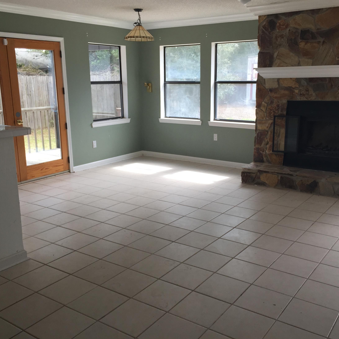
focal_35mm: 35
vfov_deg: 47.2
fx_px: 388
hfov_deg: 47.2
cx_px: 185
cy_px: 168
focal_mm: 4.15
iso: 32
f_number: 2.2
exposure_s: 1/120
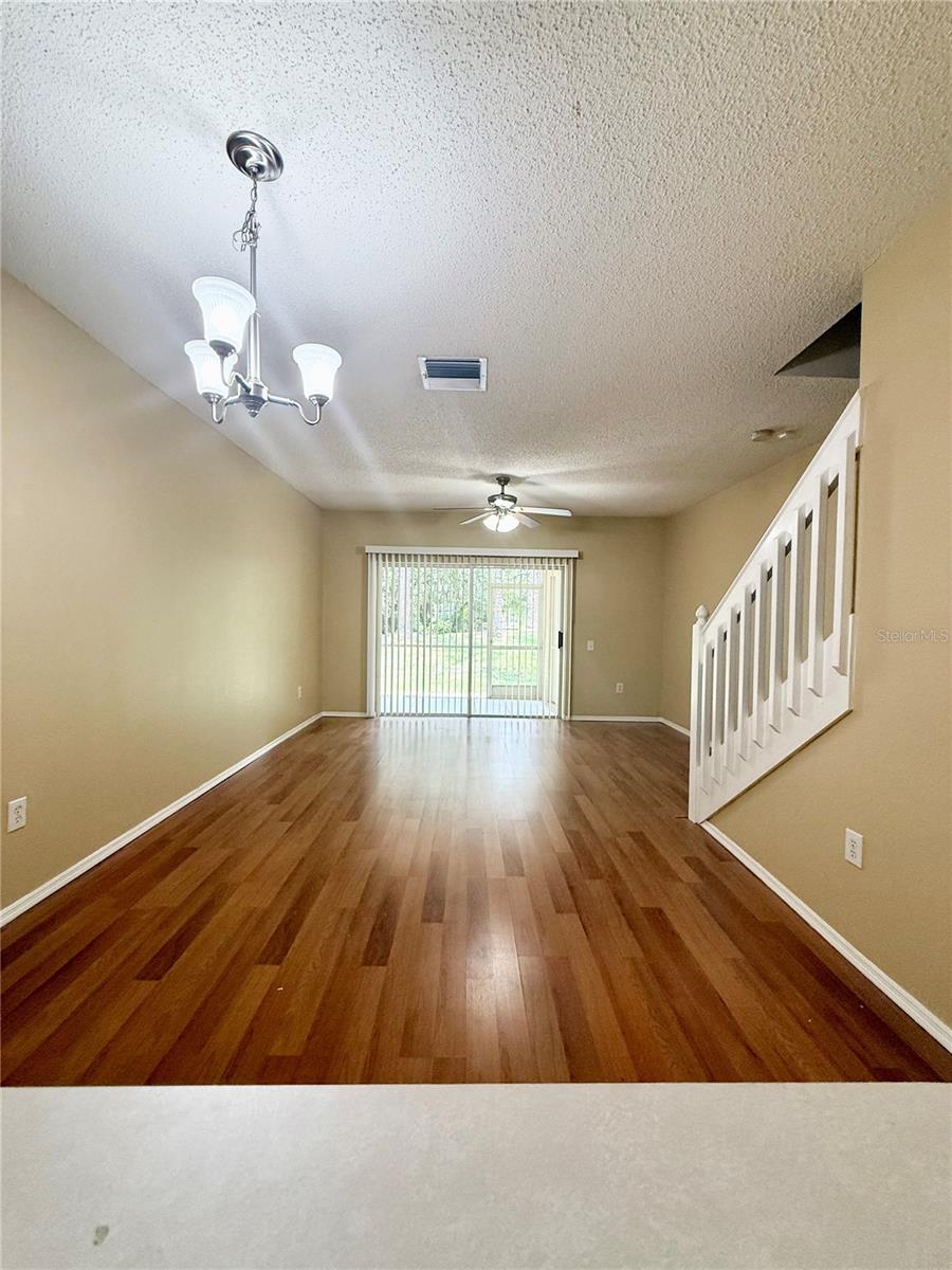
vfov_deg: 102.1
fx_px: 513
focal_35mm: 14
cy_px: 635
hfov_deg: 85.7
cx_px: 476
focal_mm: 2.22
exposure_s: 1/120
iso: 200
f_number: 2.2
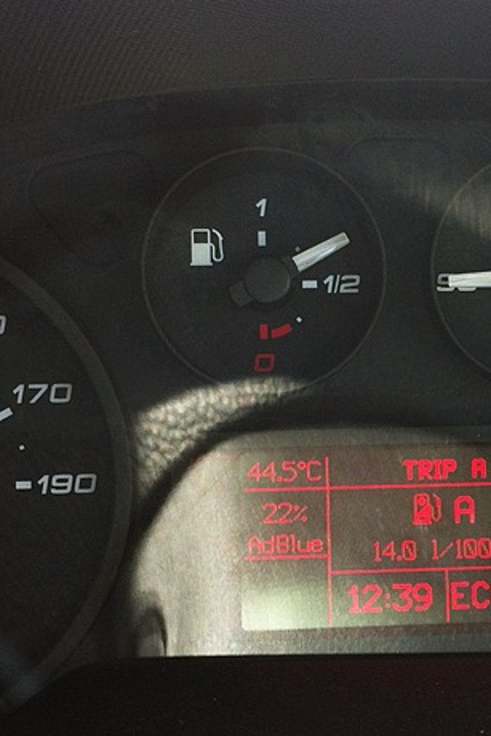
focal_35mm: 79
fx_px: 1615
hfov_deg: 17.1
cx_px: 408
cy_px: 394
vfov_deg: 25.7
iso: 100
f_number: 2.8
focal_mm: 3.85
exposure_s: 1/60
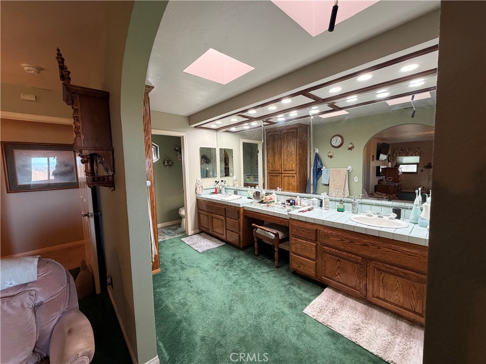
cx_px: 243
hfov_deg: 102.1
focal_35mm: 14
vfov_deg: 85.7
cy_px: 182
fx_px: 197
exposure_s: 1/120
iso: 320
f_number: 2.2
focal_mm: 2.22
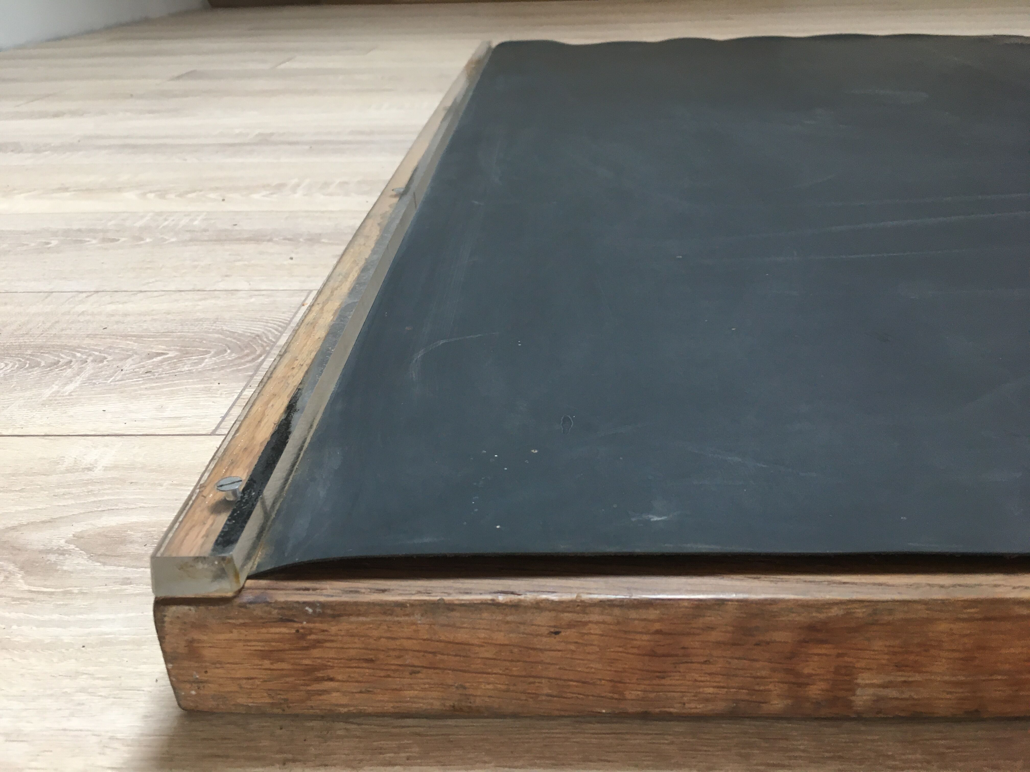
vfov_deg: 48.2
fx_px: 863
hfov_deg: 61.7
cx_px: 515
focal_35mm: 29
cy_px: 386
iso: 40
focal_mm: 4.15
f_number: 2.2
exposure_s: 1/33
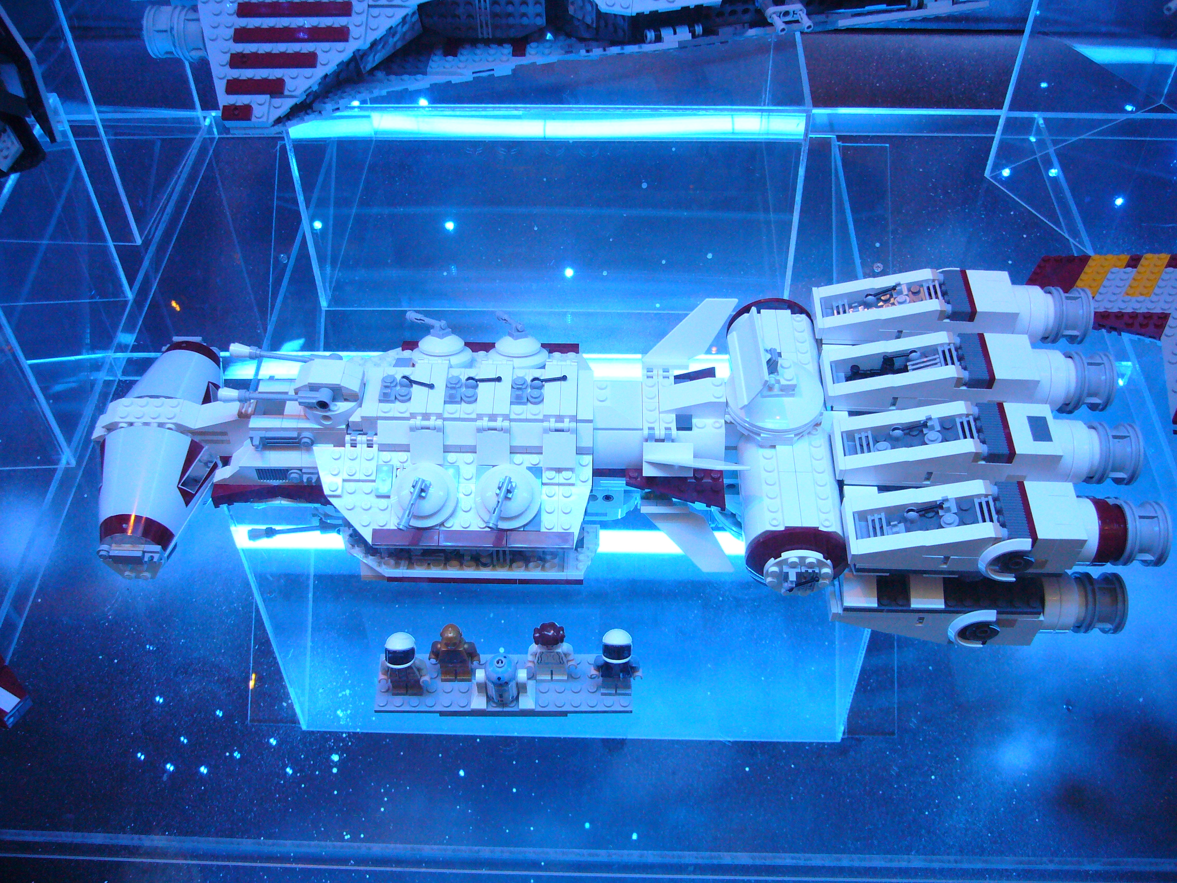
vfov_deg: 40.7
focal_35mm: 35
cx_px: 588
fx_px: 1190
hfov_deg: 52.6
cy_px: 442
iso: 200
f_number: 2.8
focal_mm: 5.8
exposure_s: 1/25
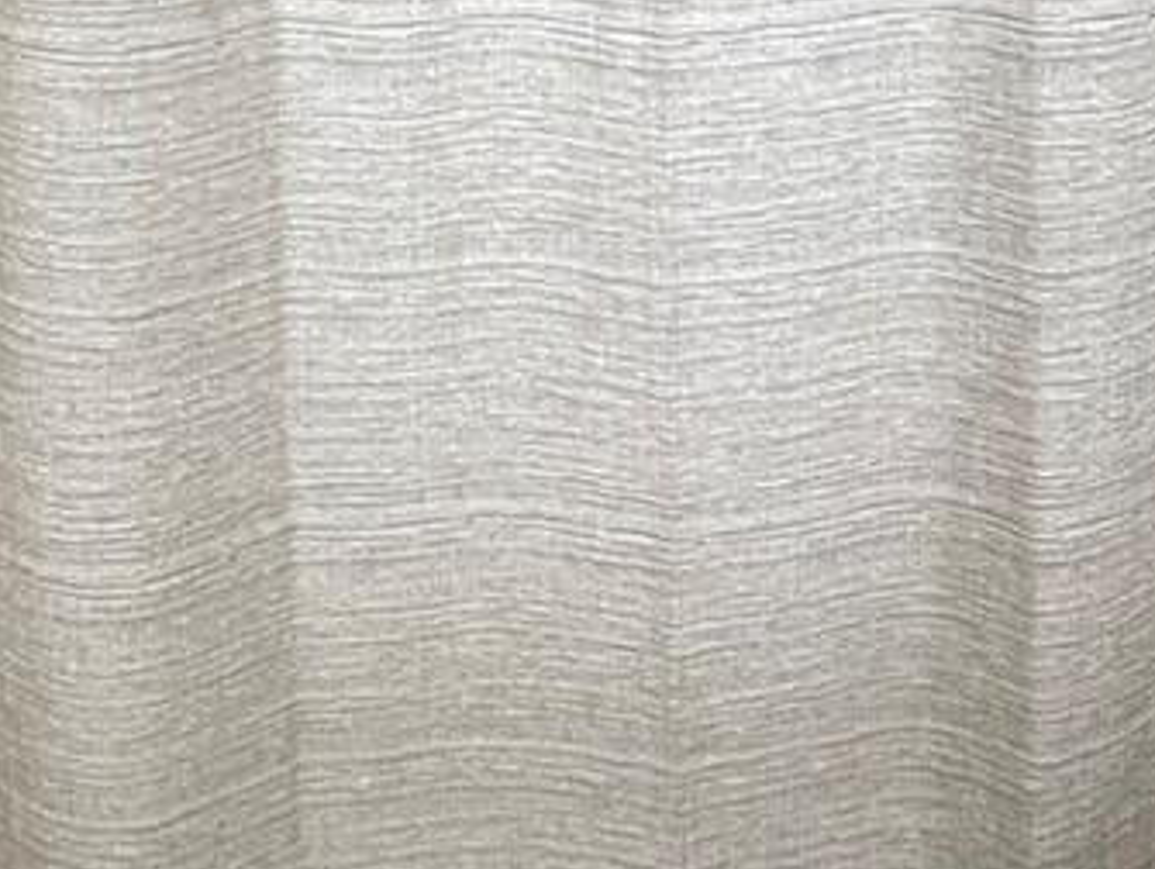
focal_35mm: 62
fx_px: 2071
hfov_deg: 31.1
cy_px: -400
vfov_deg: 20.6
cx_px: 710
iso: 100
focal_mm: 1.57
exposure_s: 1/120
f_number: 1.8
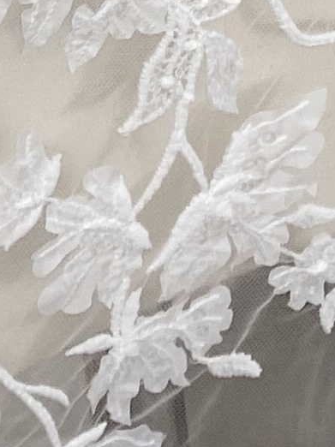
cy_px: -497
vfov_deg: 9.2
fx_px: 2596
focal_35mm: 201
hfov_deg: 7.1
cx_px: -353
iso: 40
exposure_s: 1/100
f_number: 1.8
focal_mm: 4.25
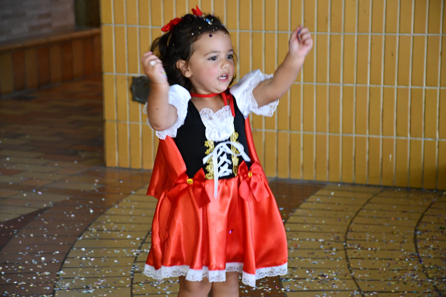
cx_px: 223
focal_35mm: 120
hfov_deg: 17.1
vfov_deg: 11.4
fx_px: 1487
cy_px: 148
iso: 2500
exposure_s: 1/250
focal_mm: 80
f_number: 5.3
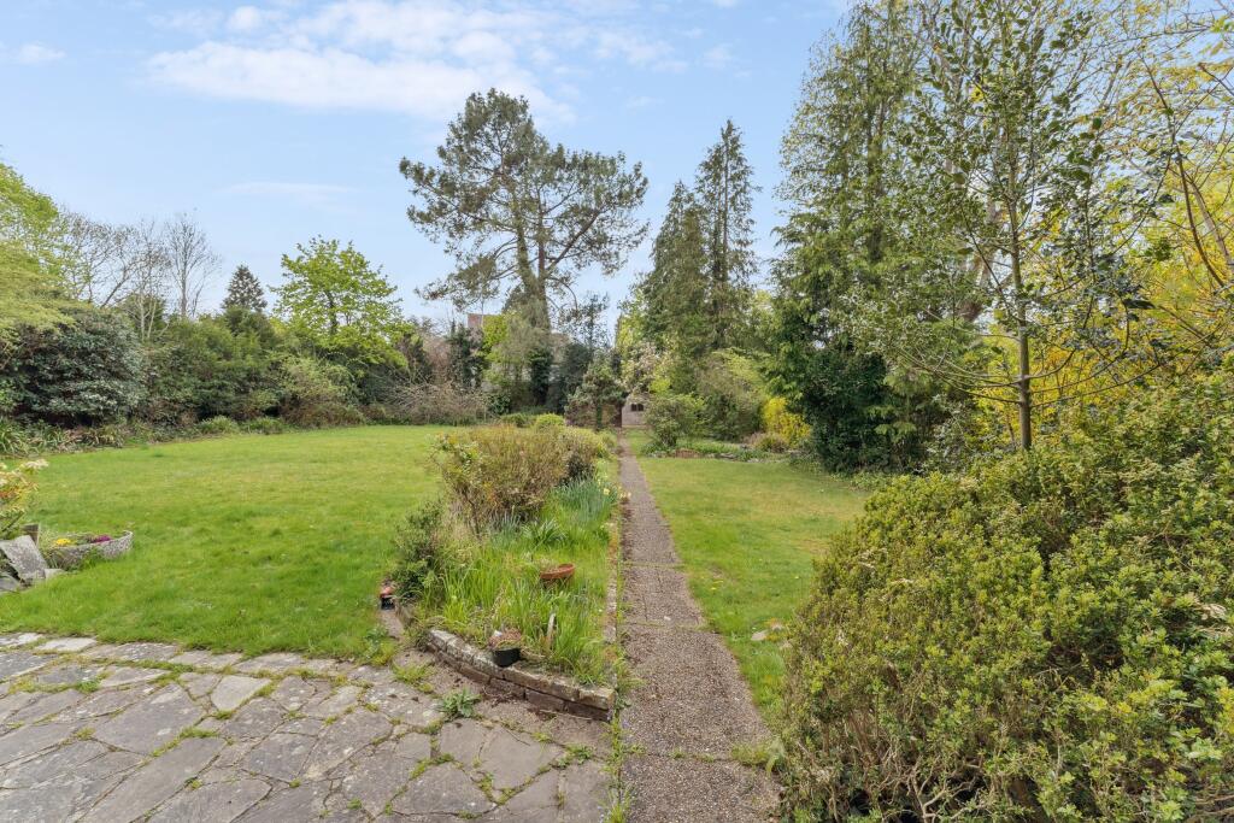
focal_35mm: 14
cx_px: 617
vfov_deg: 81.2
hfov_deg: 104.2
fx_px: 480
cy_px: 412
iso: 320
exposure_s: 1/250
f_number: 8
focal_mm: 14
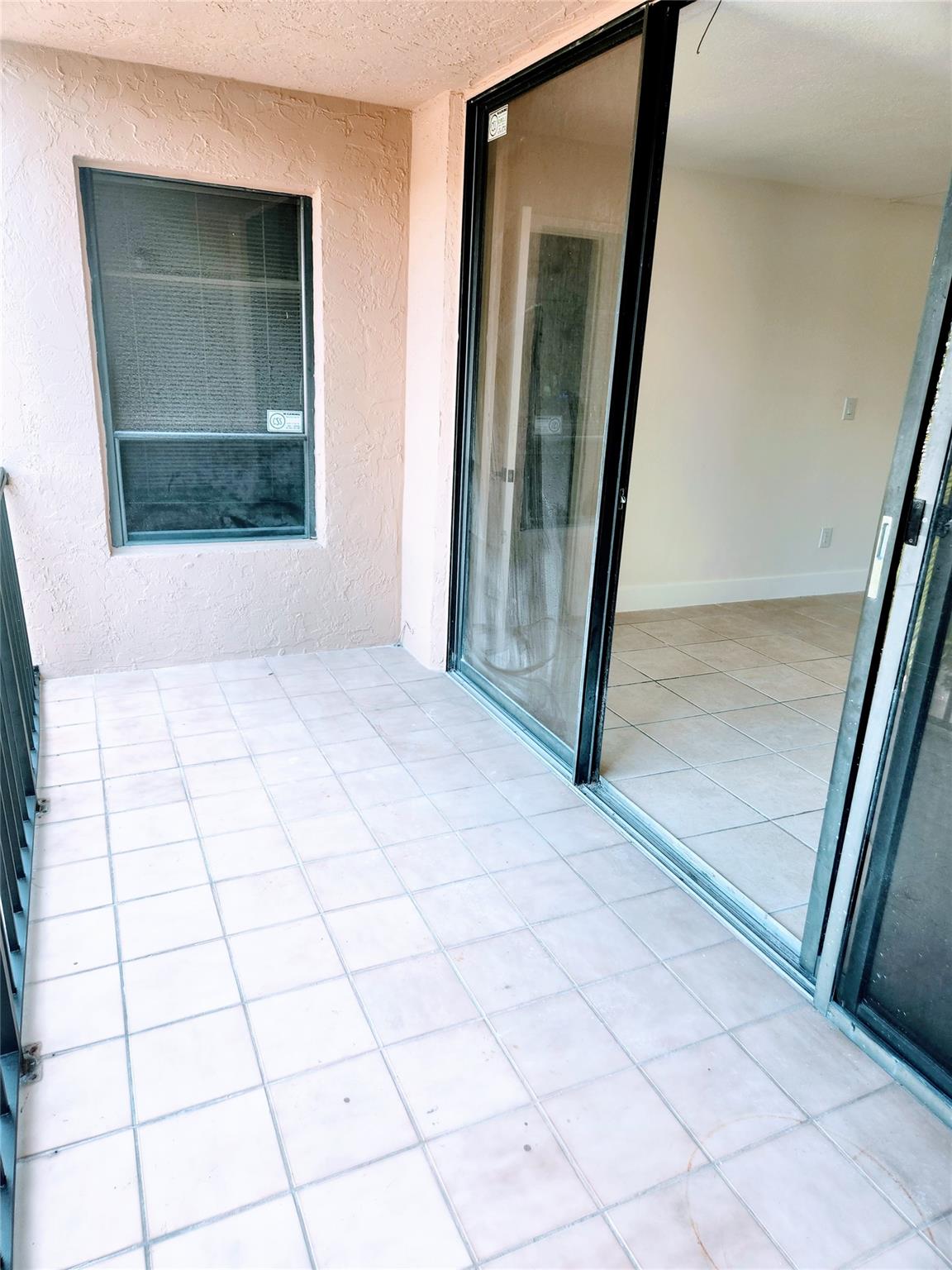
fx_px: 843
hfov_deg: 58.9
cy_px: 635
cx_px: 476
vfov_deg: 73.9
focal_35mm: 23
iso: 25
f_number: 1.8
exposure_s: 1/180
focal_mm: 5.4
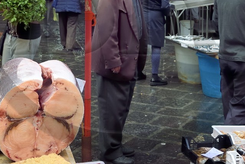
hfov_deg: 26.0
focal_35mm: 78
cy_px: -9
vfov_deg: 17.0
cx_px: 122
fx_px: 531
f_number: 13
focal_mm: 31
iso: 800
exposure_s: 1/160
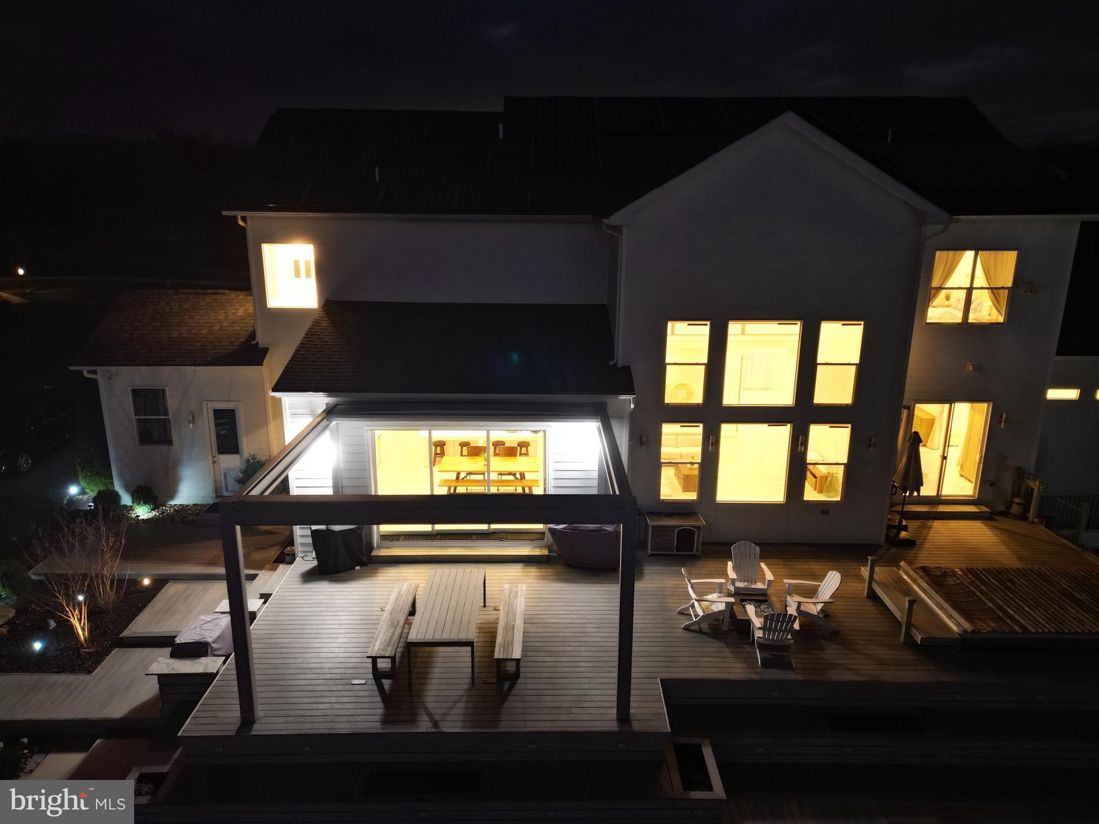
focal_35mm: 24
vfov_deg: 56.8
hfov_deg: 71.6
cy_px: 412
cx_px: 550
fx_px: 762
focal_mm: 6.72
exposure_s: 1/10
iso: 940
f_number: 1.7
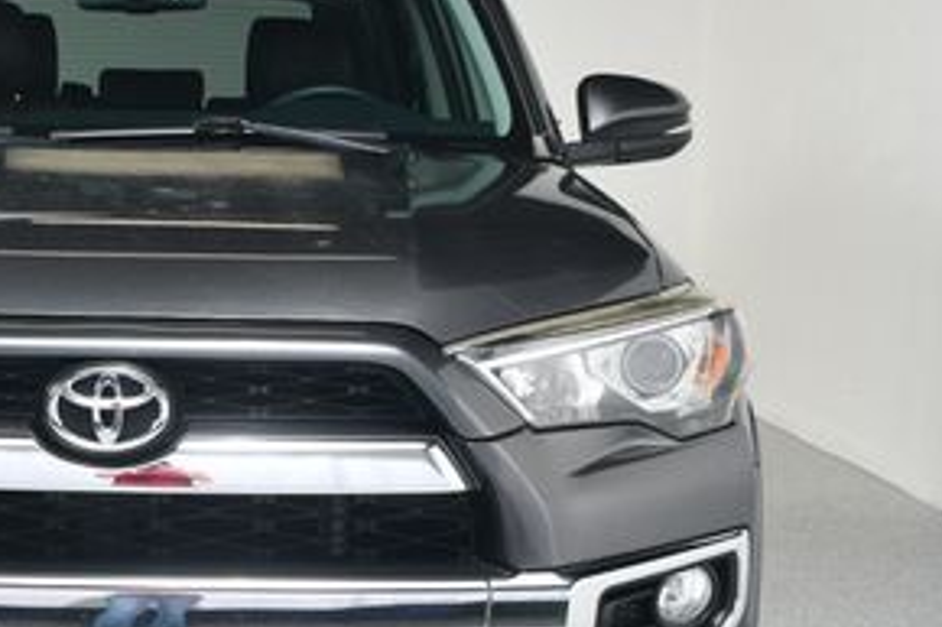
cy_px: 468
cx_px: 136
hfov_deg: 26.3
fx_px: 1961
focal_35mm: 75
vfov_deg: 18.1
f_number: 8
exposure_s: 1/160
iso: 100
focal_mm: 23
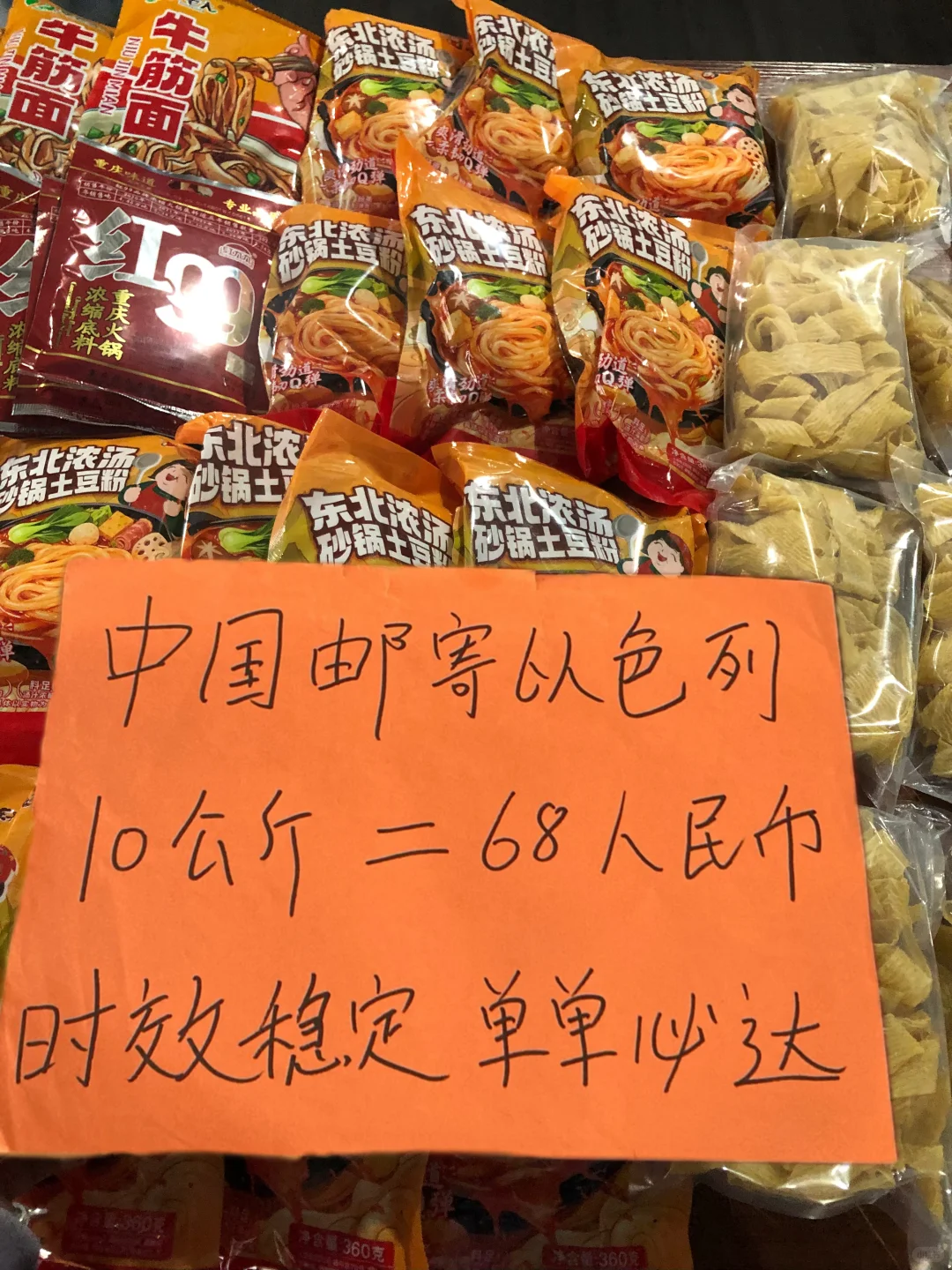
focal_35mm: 28
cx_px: 476
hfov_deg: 49.7
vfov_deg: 63.4
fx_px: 1027
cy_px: 635
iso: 100
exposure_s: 1/15
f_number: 1.8
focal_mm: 3.99
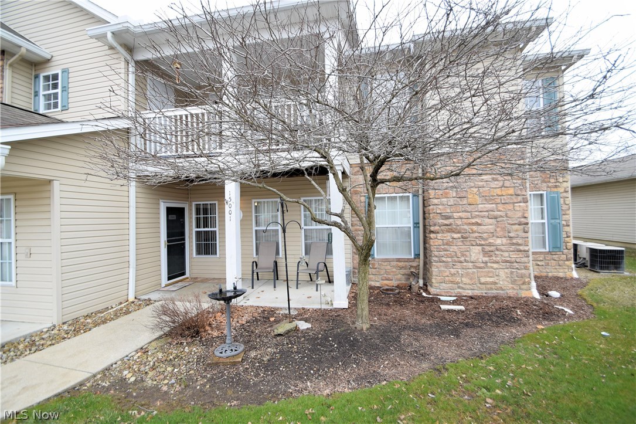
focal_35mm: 15
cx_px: 318
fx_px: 265
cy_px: 212
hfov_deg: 100.4
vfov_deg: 77.3
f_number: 5
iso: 100
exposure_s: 1/100
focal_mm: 10
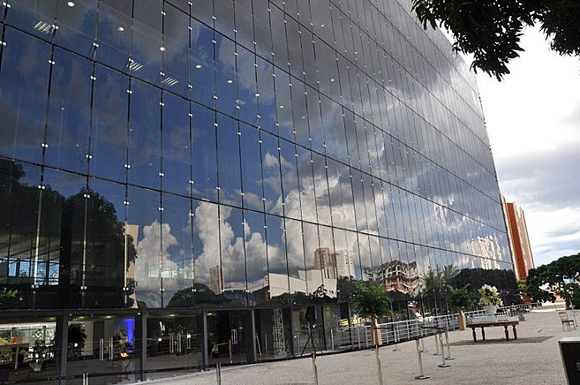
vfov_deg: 47.8
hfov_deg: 67.5
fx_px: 434
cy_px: 192
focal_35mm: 27
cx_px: 290
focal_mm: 18
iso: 200
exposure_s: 1/200
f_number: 7.1
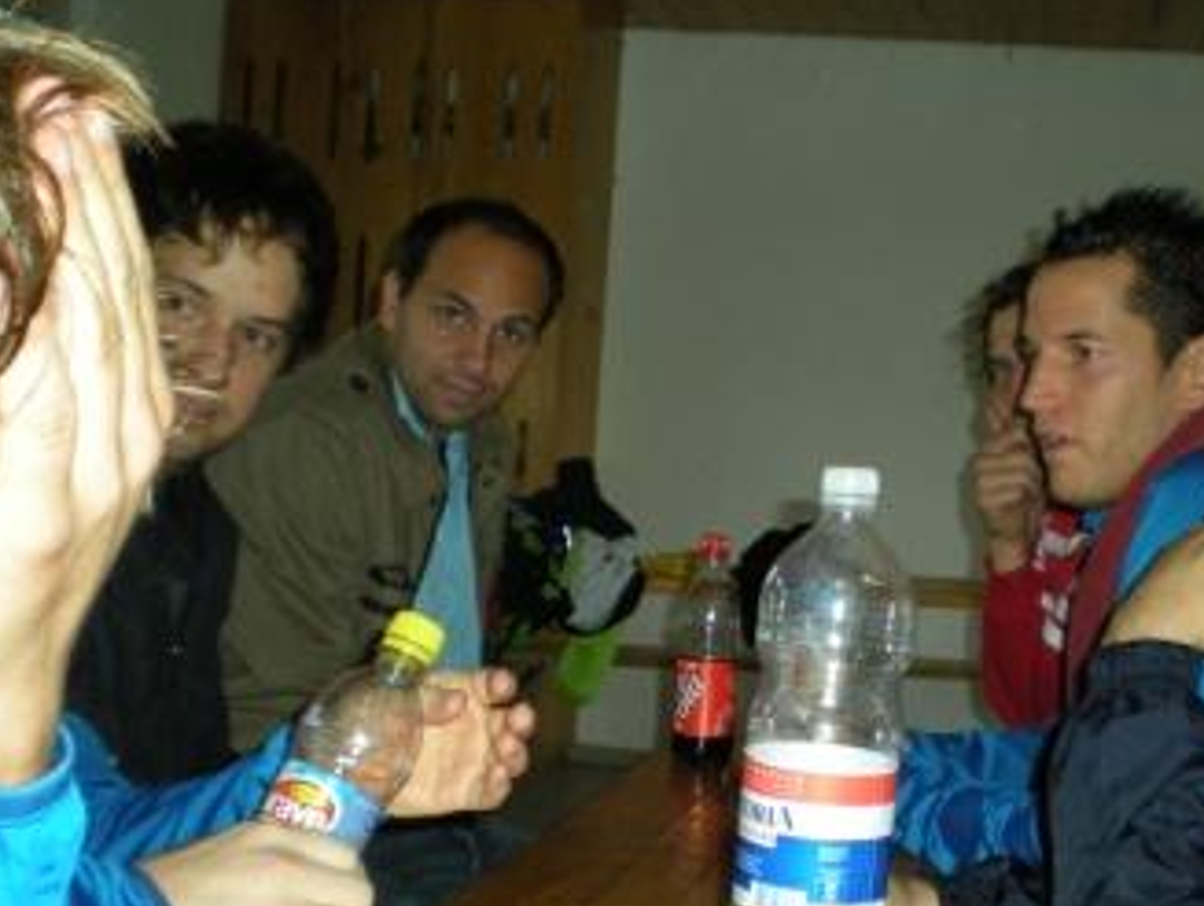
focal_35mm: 52
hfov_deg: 36.5
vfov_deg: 28.0
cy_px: 541
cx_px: 777
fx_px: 1811
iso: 107
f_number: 3.1
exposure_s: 1/60
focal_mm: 6.3
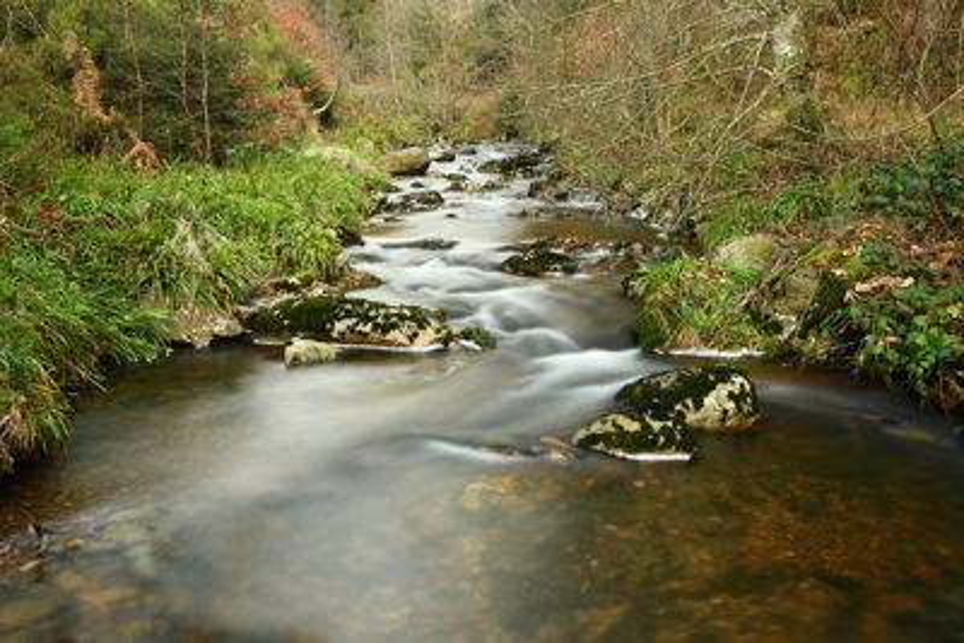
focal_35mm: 33
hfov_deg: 57.2
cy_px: 322
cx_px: 482
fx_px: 884
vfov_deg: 40.0
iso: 100
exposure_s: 15
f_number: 13
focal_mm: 22
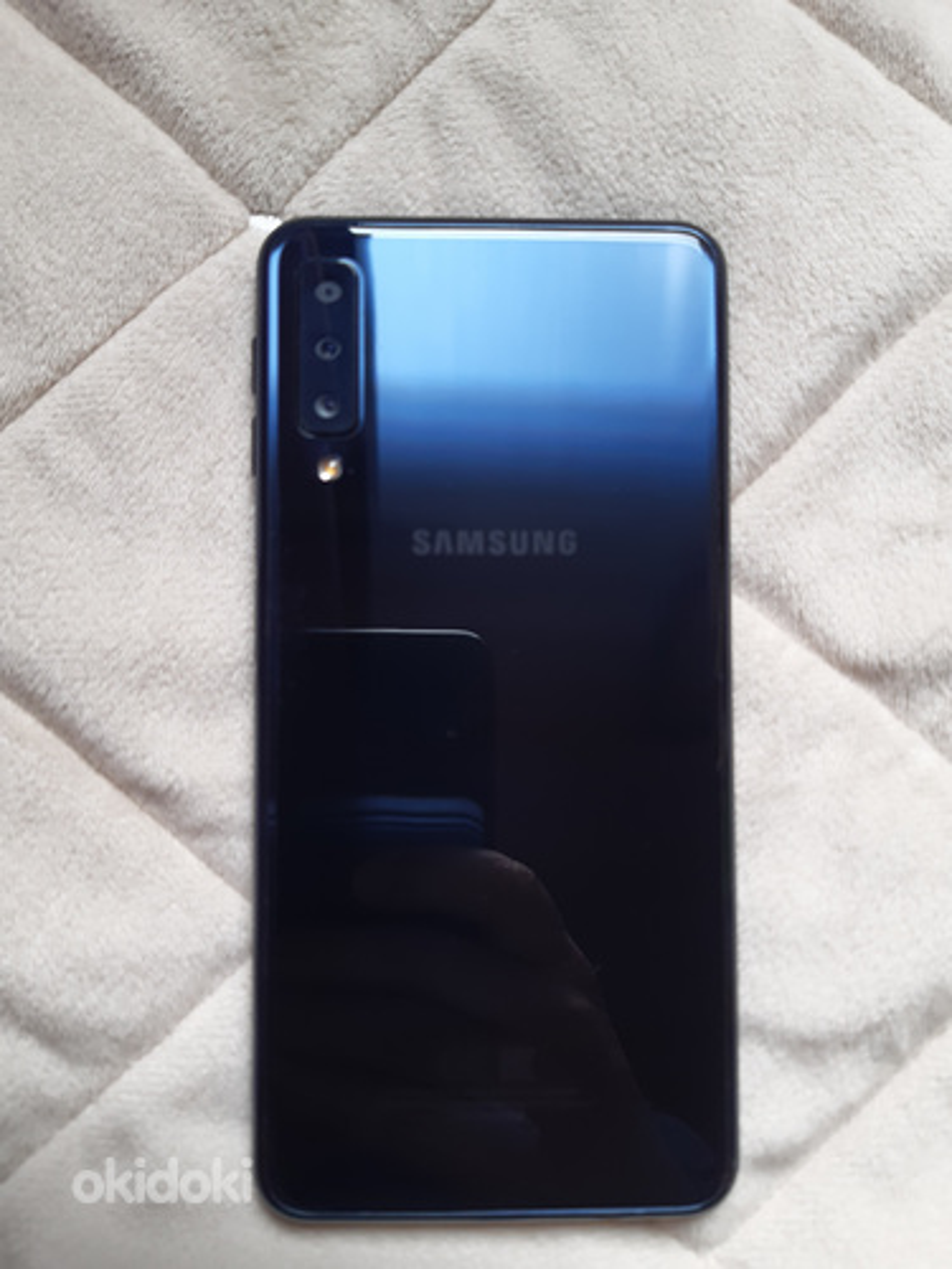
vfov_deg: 67.3
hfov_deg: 53.1
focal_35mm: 26
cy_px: 634
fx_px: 953
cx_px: 476
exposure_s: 1/128
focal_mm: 3.92
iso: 40
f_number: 1.7
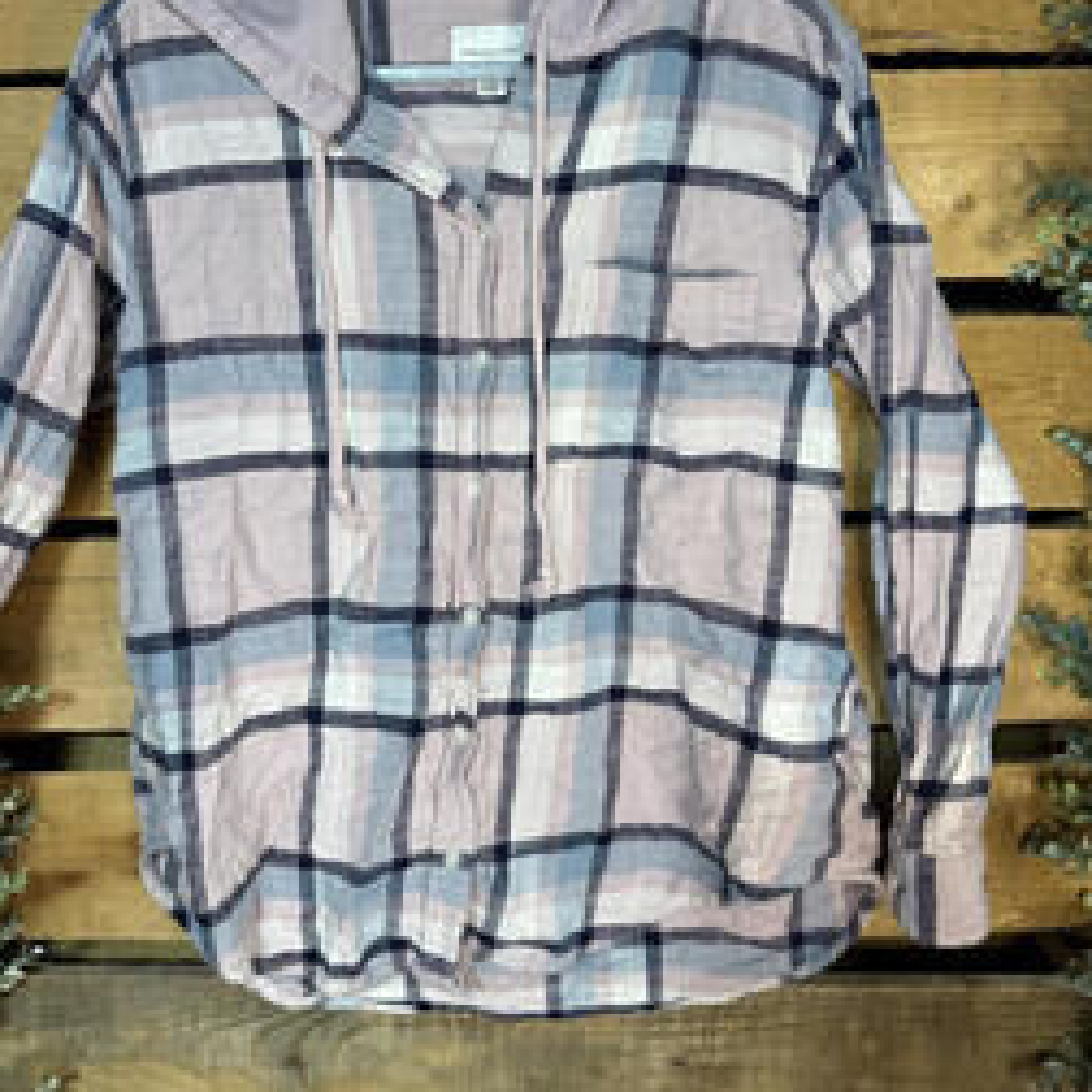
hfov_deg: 51.1
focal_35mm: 32
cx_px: 511
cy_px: 364
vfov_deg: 50.2
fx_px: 1142
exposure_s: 1/118
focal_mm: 6.76
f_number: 1.78
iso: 200
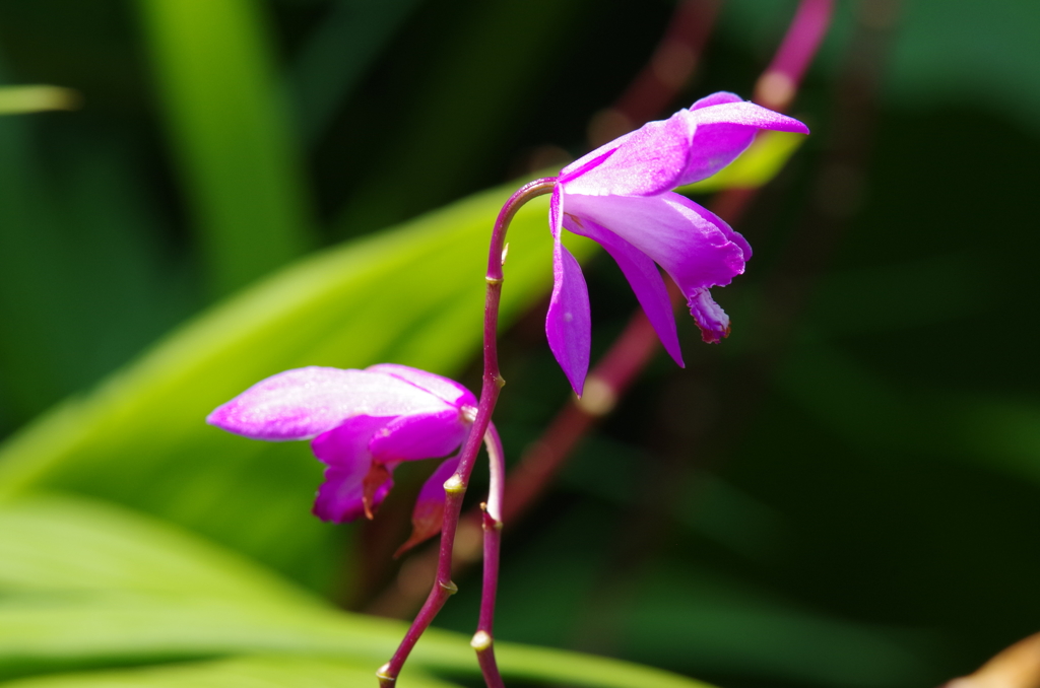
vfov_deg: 1.8
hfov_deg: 2.8
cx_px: 520
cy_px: 344
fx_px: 21620
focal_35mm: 750
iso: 400
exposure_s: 1/160
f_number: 10
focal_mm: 500
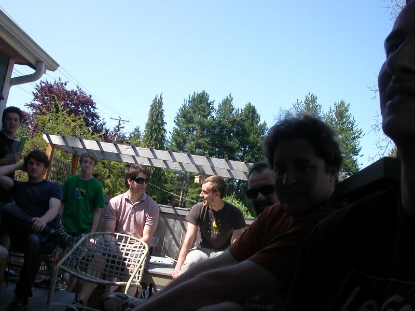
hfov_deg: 50.1
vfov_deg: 38.7
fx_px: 444
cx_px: 208
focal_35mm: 37
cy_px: 156
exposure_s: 1/333
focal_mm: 5.6
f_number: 4.5
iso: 100
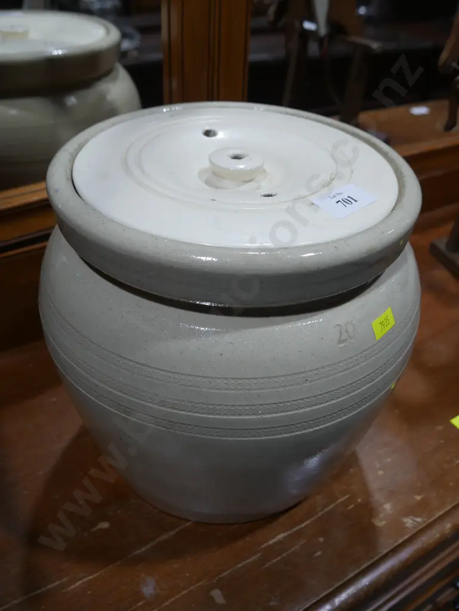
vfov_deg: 59.9
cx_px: 230
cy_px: 306
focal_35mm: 30
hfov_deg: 46.8
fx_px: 530
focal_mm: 15
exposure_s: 1/125
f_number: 4.5
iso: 200
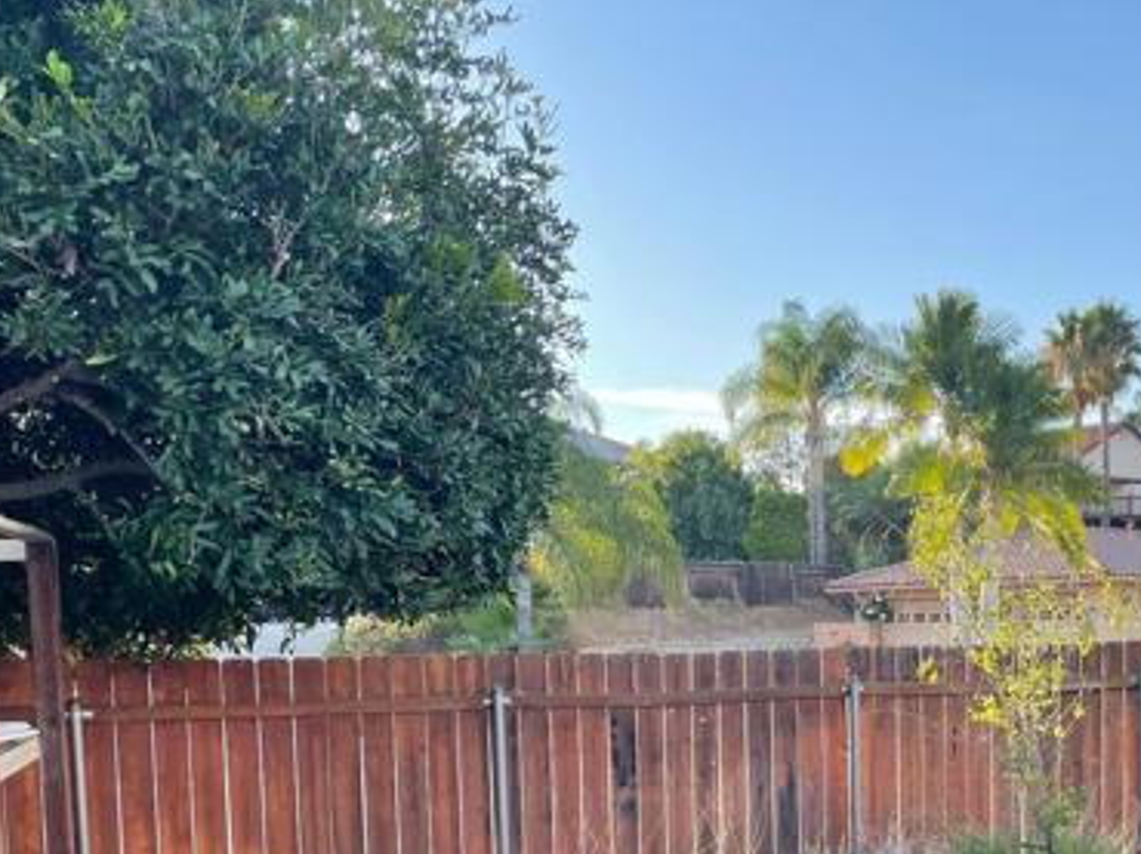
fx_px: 1482
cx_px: 888
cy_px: 737
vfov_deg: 31.0
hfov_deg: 40.6
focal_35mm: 45
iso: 32
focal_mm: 4.2
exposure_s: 1/600
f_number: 1.6
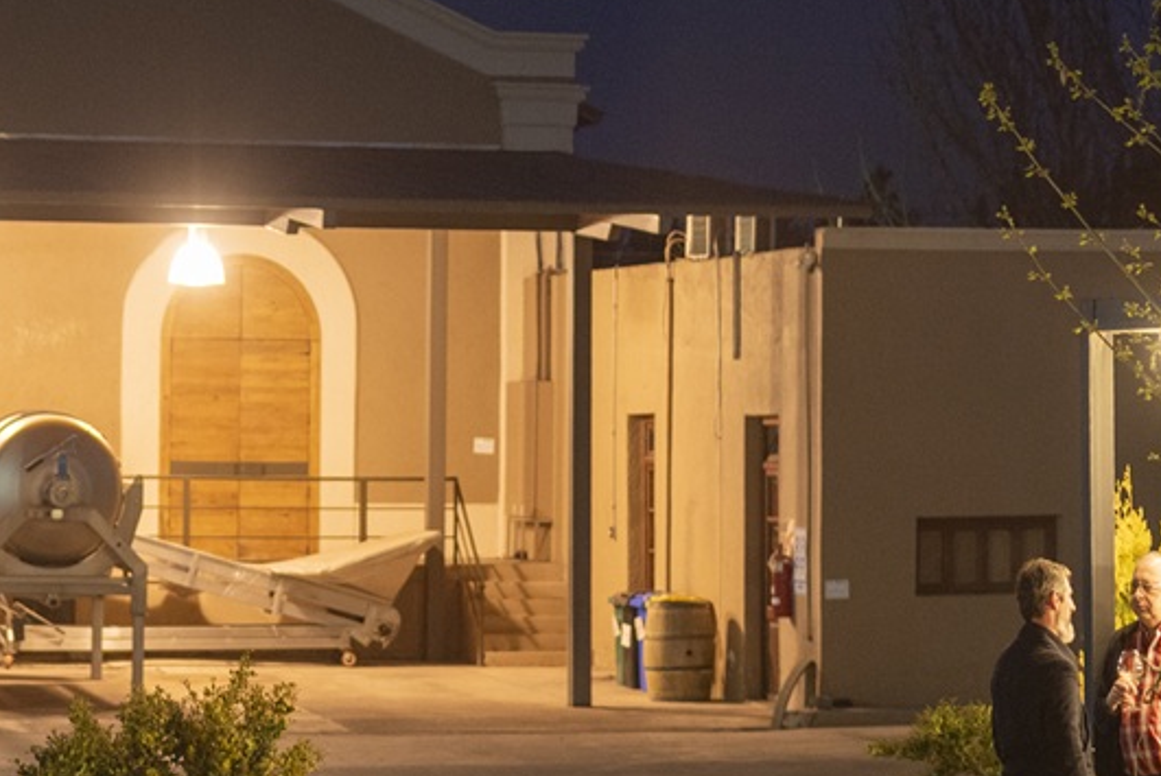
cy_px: 157
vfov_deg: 7.3
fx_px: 6036
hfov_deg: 10.6
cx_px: 1696
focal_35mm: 187
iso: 800
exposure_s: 1/50
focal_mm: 50
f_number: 2.5
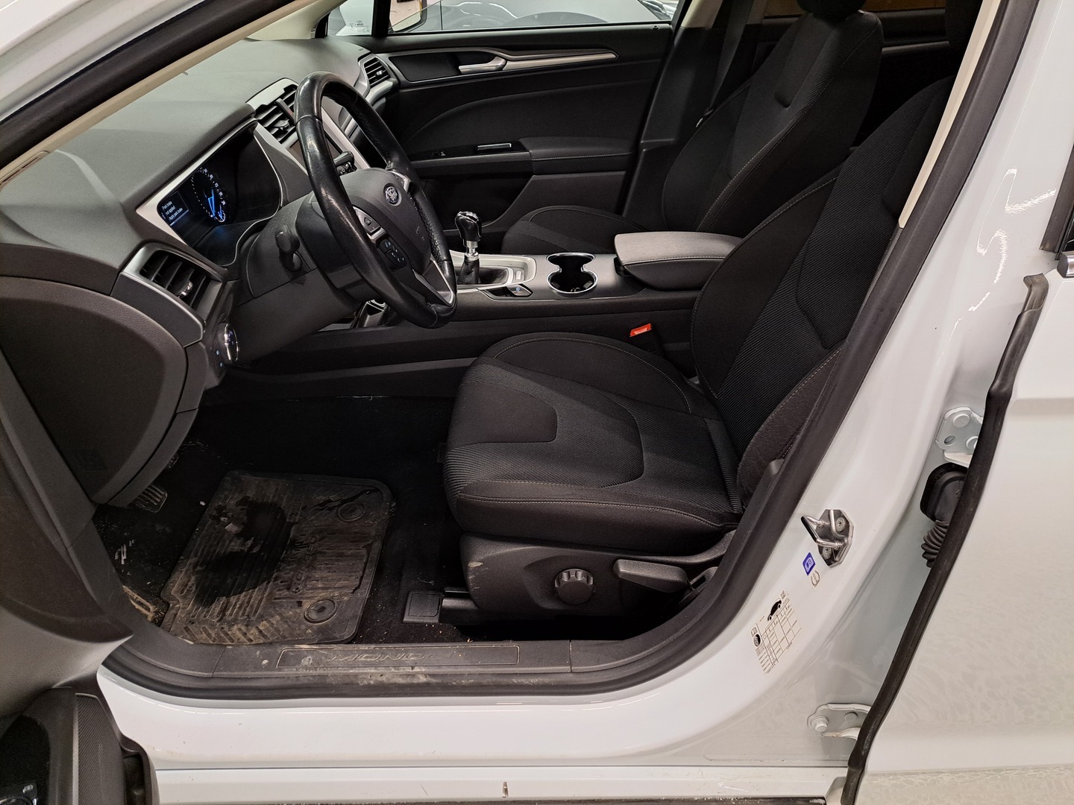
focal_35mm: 24
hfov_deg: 71.6
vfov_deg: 56.8
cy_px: 402
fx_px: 745
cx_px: 537
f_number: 1.8
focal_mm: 5.23
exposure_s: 1/50
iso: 250
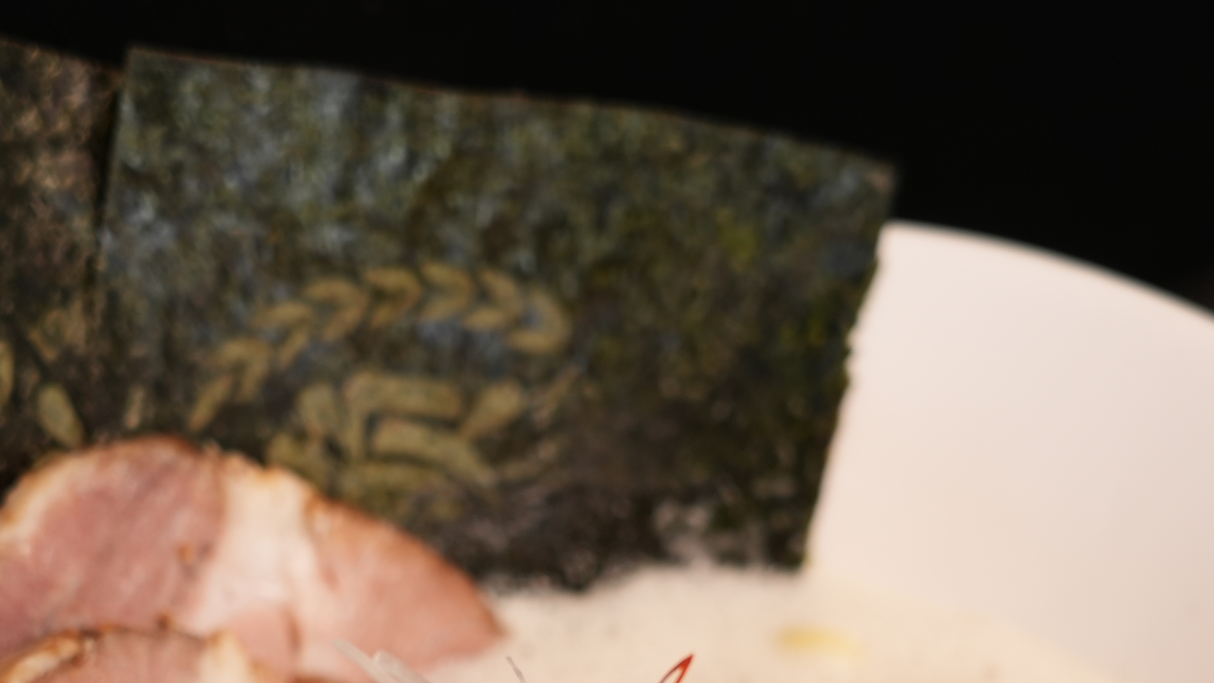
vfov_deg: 7.3
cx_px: 533
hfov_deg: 13.0
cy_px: 847
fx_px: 5311
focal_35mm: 165
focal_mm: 75
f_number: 4
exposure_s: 1/100
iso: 500
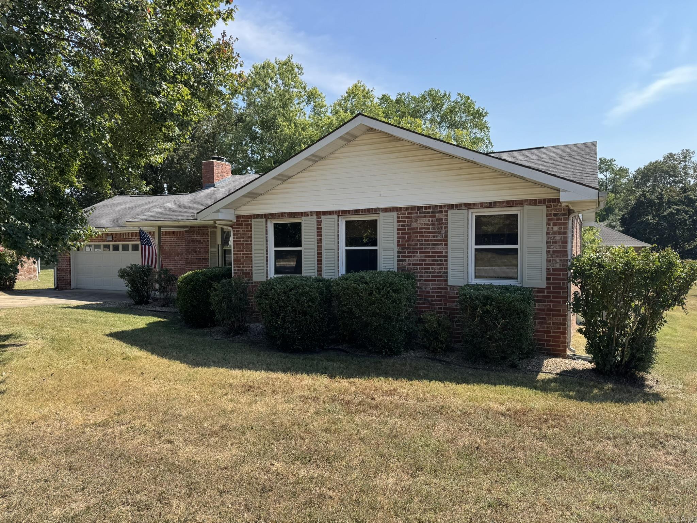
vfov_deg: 56.8
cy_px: 262
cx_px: 348
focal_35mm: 24
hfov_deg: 71.6
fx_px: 483
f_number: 1.78
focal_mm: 6.76
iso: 80
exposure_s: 1/1980
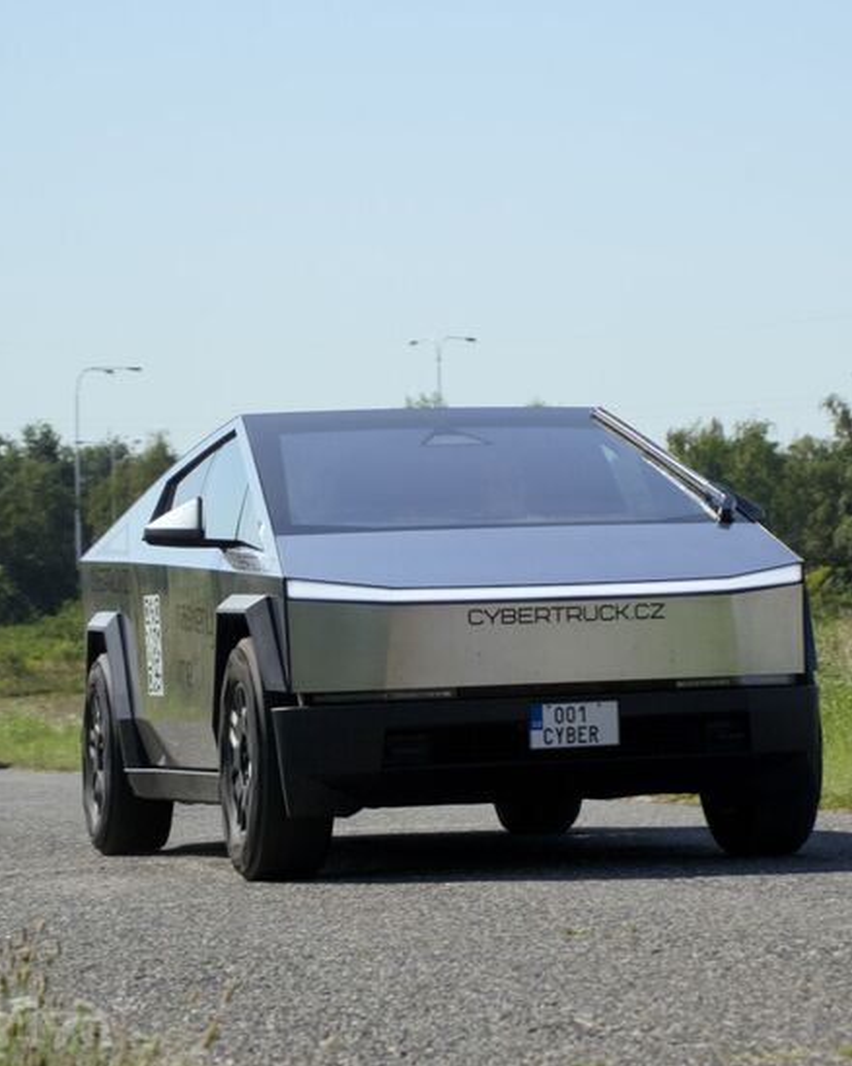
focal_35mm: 149
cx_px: 726
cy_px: 533
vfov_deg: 12.9
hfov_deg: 10.3
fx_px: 4699
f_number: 5.6
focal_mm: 70
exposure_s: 1/125
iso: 800
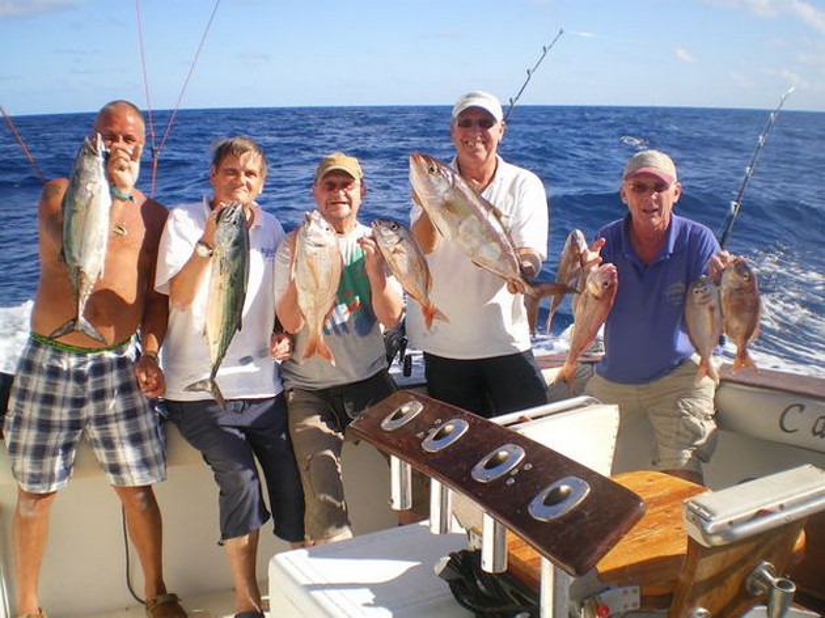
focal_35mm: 36
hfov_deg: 51.4
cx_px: 412
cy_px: 309
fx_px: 858
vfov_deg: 39.6
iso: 50
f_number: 4.6
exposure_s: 1/320
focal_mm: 6.3
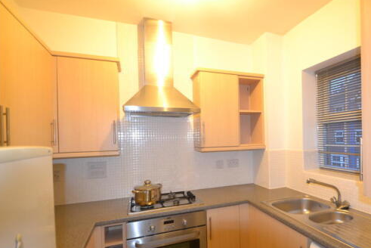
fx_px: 206
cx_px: 229
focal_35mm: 20
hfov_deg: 82.5
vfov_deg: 61.9
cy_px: 136
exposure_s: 1/13
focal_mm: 10
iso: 800
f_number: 3.5
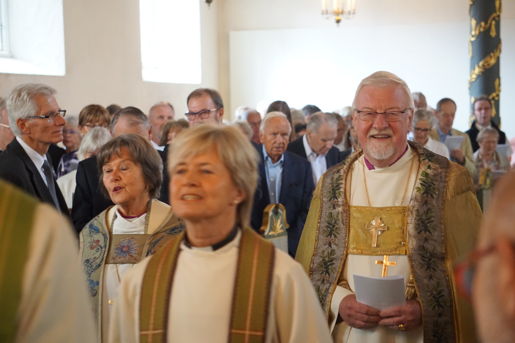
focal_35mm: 110
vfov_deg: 12.5
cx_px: 258
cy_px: 172
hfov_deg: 18.7
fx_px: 1566
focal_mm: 73
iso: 3200
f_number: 5
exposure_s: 1/60
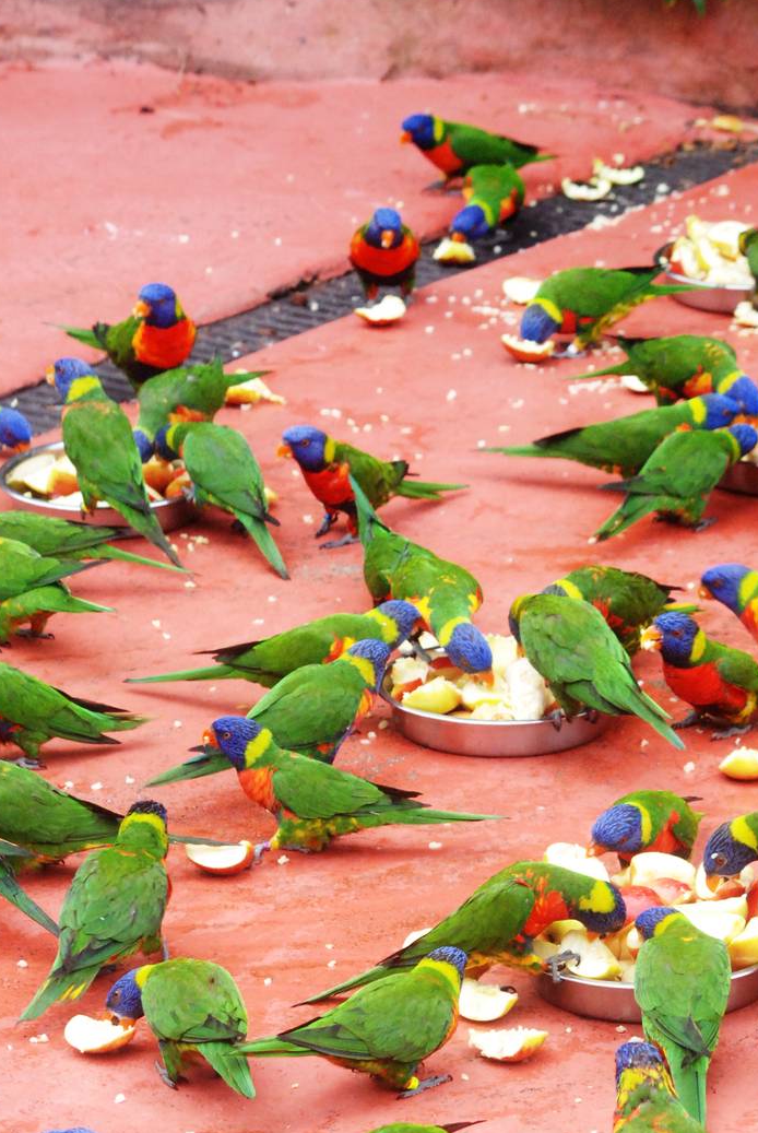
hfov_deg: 8.5
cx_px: 342
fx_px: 5102
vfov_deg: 12.6
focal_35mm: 162
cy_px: 859
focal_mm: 70
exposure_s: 1/160
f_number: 8
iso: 1600
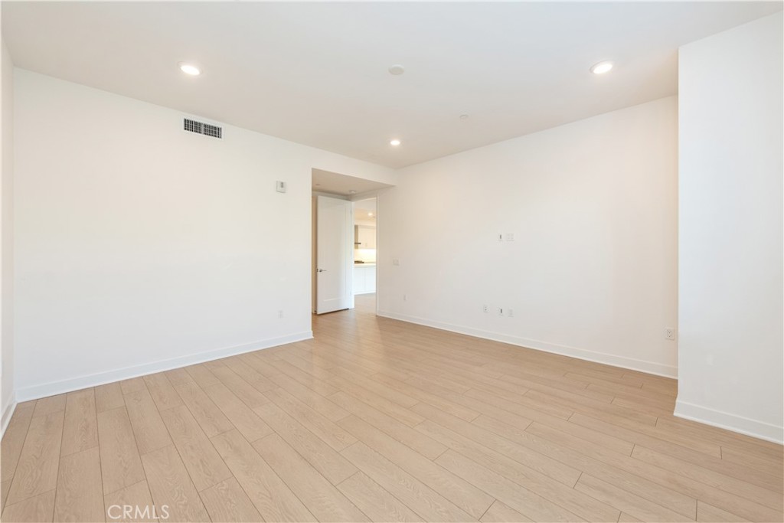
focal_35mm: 14
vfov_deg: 81.2
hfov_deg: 104.2
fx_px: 305
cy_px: 262
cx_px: 392
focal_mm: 14
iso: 800
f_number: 5
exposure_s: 1/100
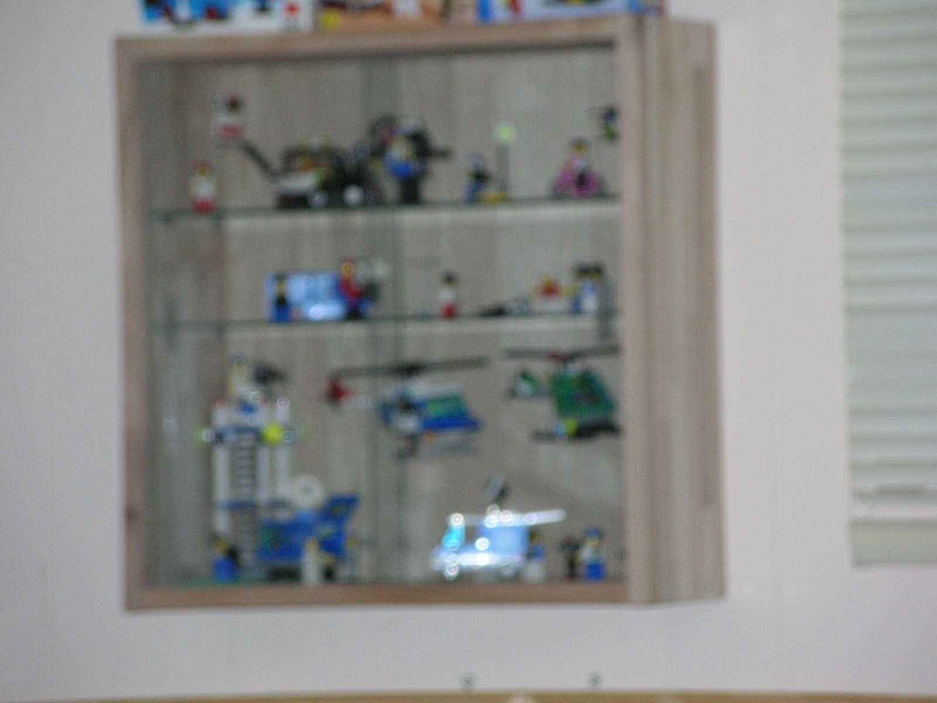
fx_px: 7336
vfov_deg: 5.5
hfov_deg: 7.3
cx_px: 468
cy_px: 352
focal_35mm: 271
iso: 141
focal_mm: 44.7
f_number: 4.3
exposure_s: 1/253
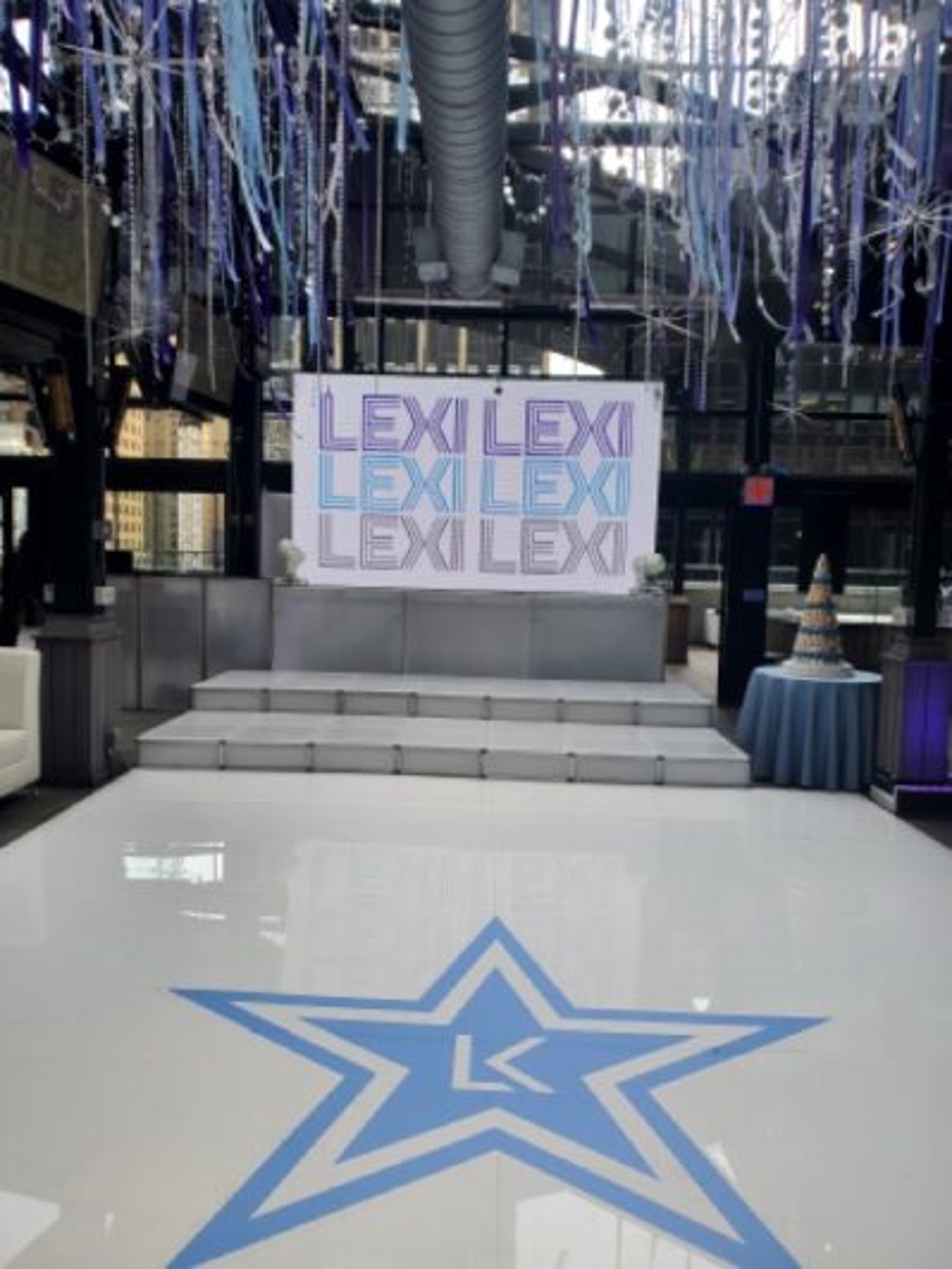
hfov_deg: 53.1
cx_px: 476
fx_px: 953
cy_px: 634
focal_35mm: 26
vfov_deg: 67.3
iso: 50
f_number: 2.4
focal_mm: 4.3
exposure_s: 1/141
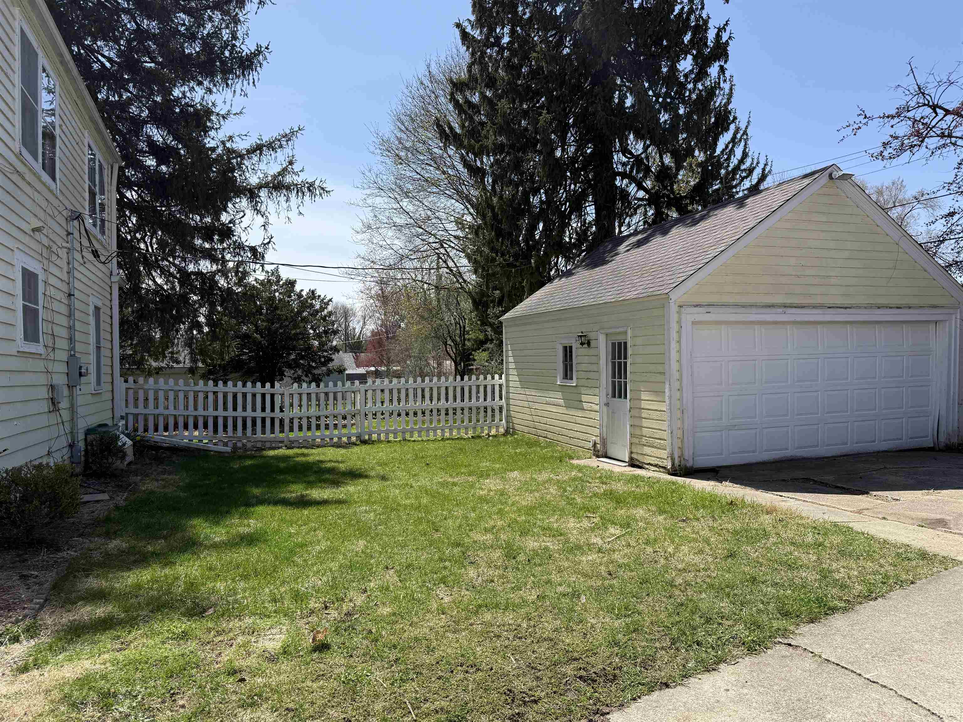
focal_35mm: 24
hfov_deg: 71.6
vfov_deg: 56.8
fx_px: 668
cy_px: 361
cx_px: 482
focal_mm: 6.76
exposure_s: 1/3953
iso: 80
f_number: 1.78
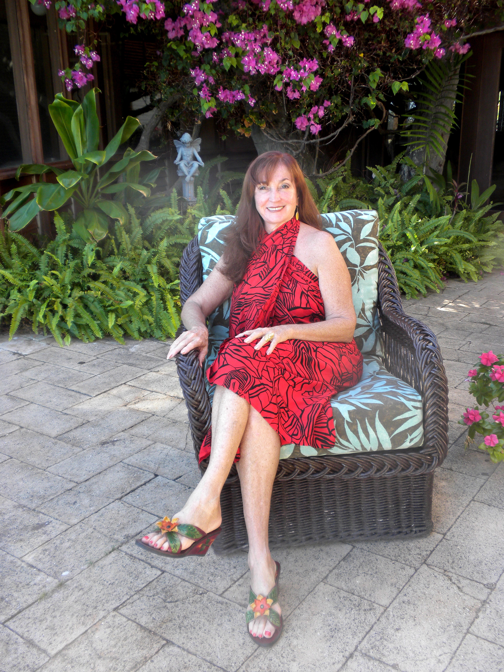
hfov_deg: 38.7
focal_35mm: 37
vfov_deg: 50.1
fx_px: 718
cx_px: 252
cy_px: 336
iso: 80
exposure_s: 1/60.2
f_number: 3.5
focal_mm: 6.6
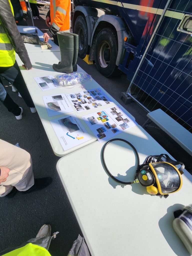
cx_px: 96
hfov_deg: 89.9
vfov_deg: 106.2
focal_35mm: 13
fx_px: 96
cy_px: 128
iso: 50
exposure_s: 1/2456
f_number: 2.2
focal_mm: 2.2
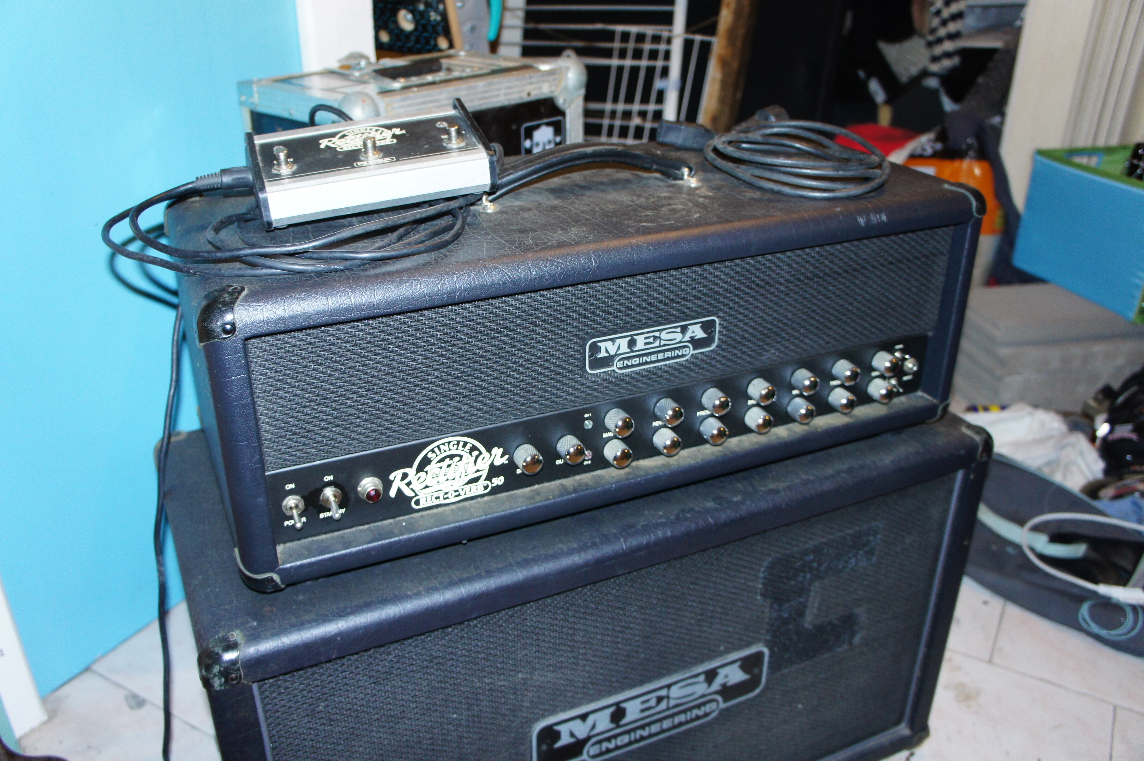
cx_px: 572
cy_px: 380
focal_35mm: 30
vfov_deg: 43.5
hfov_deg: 62.0
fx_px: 953
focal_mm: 20
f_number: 4
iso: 800
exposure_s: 1/60
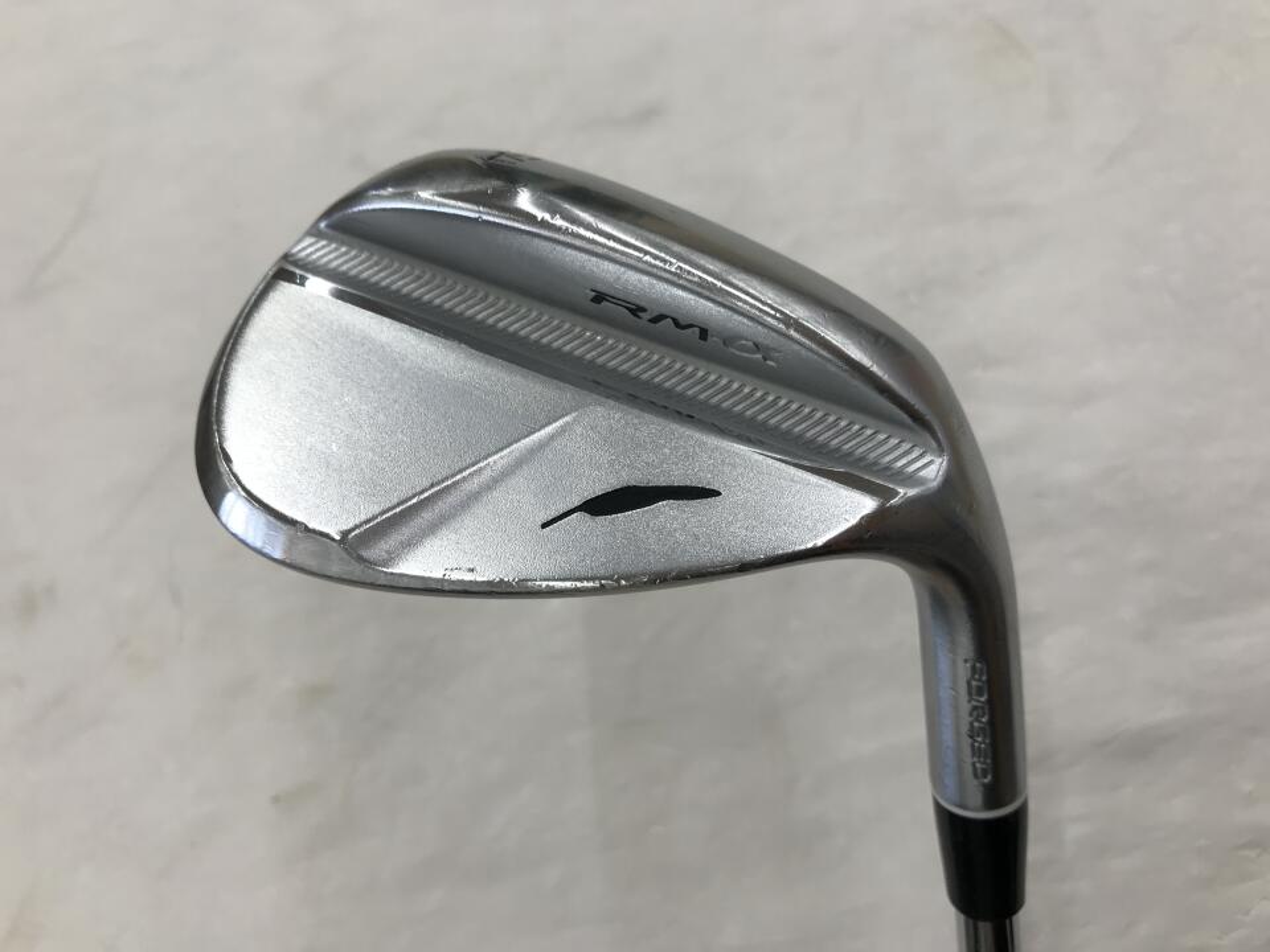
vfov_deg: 49.7
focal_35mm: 28
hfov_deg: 63.4
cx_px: 635
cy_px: 476
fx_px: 1027
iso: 25
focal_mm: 3.99
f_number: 1.8
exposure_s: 1/120
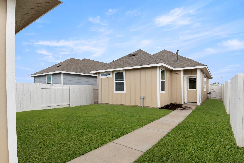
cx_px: 122
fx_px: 244
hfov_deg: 53.2
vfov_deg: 36.8
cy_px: 82
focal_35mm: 36
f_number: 8
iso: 400
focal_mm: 24
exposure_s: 1/1250
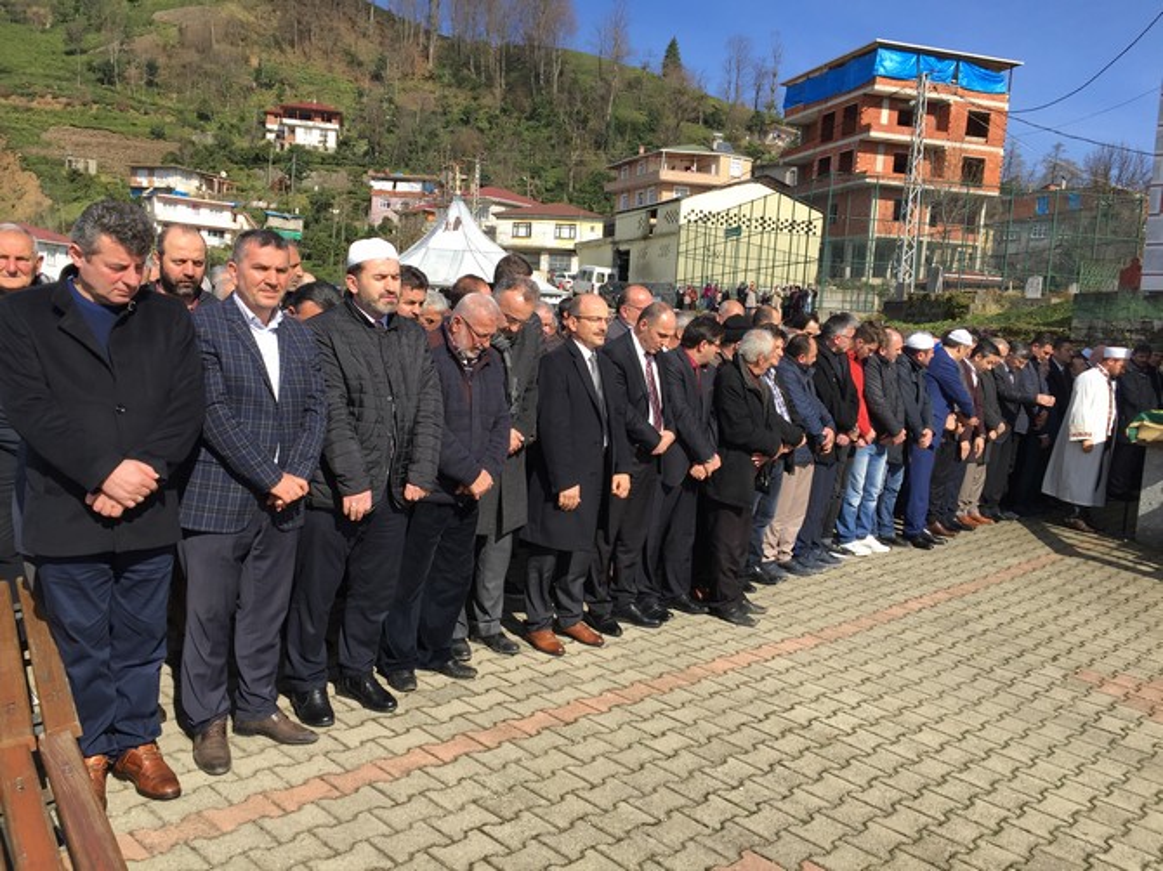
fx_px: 974
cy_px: 436
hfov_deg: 61.7
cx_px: 582
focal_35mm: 29
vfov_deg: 48.2
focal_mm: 4.15
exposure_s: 1/1522
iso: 32
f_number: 2.2
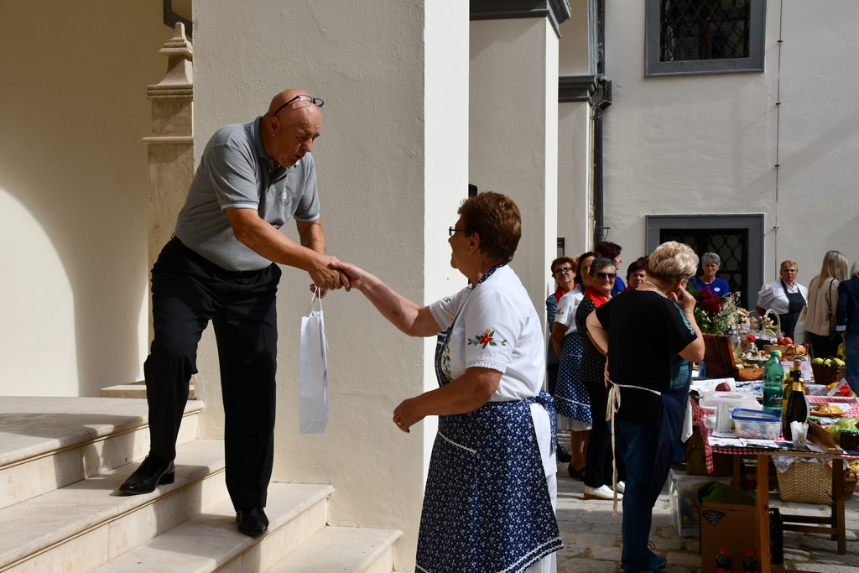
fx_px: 1074
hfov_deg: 43.6
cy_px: 286
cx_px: 430
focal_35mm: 45
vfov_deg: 29.9
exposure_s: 1/250
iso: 100
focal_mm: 30
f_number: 8
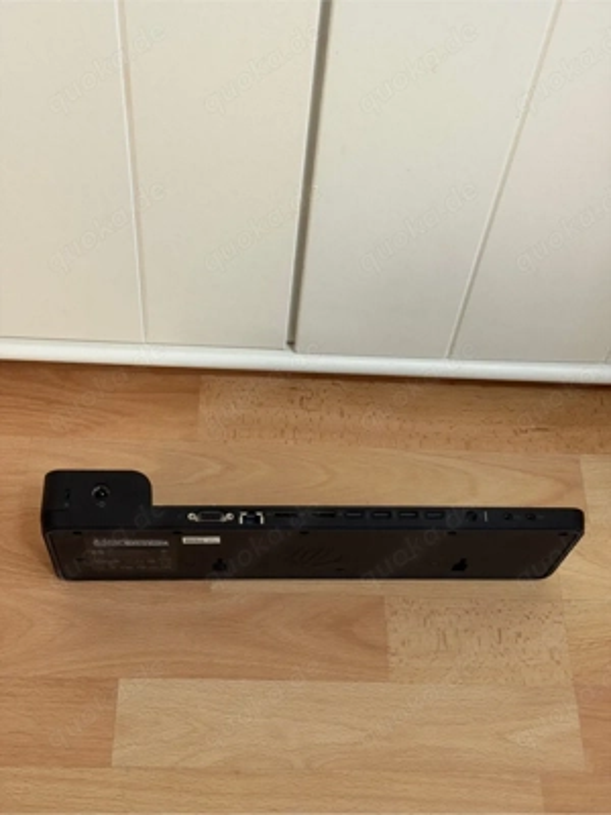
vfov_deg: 39.7
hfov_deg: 30.3
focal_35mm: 48
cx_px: 306
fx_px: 1130
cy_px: 408
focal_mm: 6.76
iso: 250
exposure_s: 1/43
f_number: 1.78
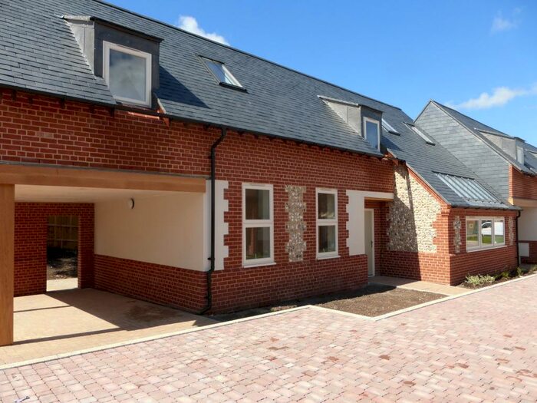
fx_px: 388
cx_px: 268
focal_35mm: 25
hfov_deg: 69.4
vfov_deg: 54.9
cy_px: 202
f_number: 4
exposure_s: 1/500
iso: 100
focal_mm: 4.3
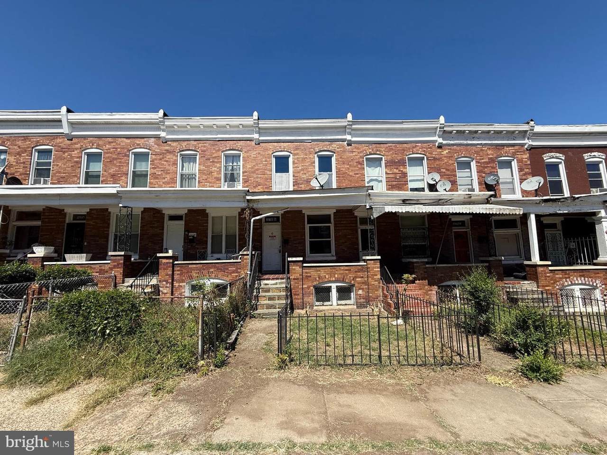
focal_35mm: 14
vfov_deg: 85.7
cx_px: 304
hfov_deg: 102.1
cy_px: 228
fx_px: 245
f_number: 2.2
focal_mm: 2.22
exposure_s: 1/1698
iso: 50
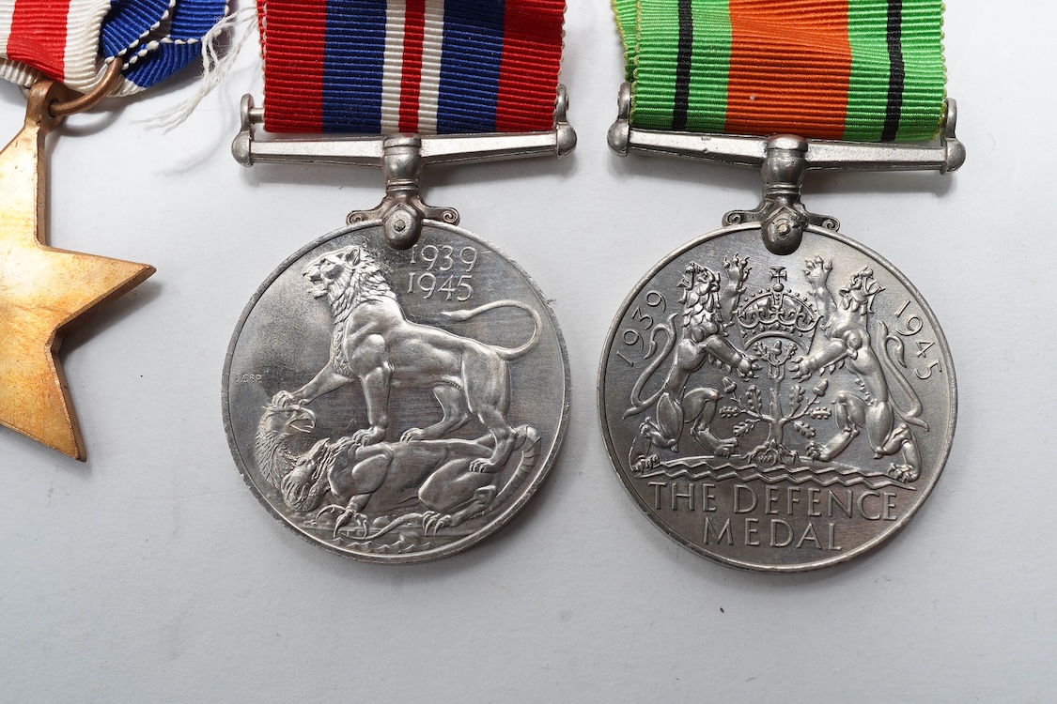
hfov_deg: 43.6
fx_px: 1321
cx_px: 528
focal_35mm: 45
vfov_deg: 29.9
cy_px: 352
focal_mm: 30
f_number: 18
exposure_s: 1/100
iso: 100
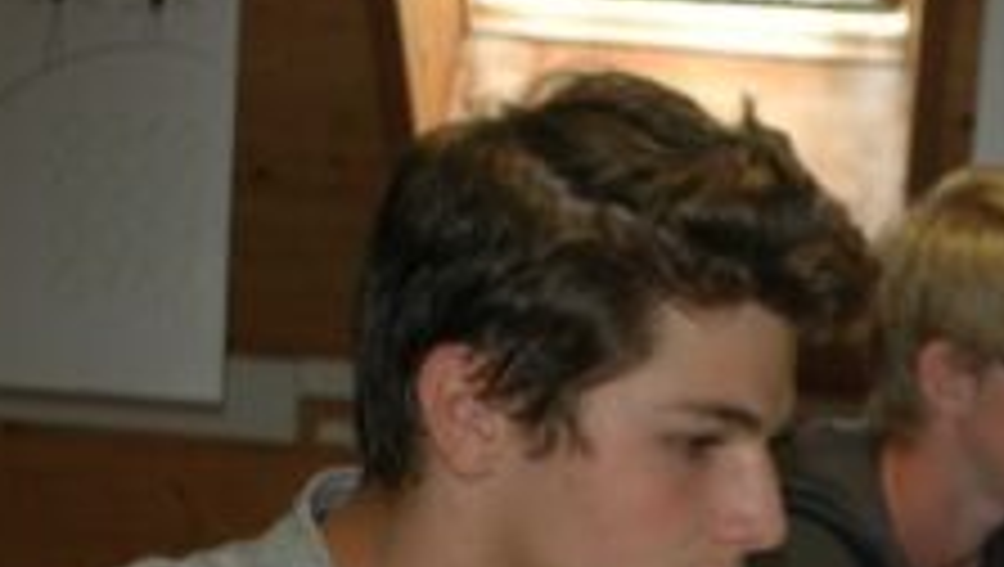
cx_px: 1049
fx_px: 2519
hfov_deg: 21.6
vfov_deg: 12.7
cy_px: 567
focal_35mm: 94
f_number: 3.8
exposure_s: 1/60
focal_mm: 21
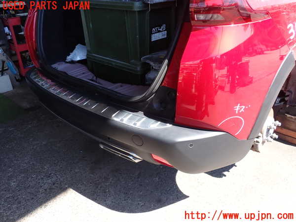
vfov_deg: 46.8
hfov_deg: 60.0
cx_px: 148
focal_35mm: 30
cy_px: 111
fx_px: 257
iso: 100
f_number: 3.2
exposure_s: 1/160
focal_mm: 5.4
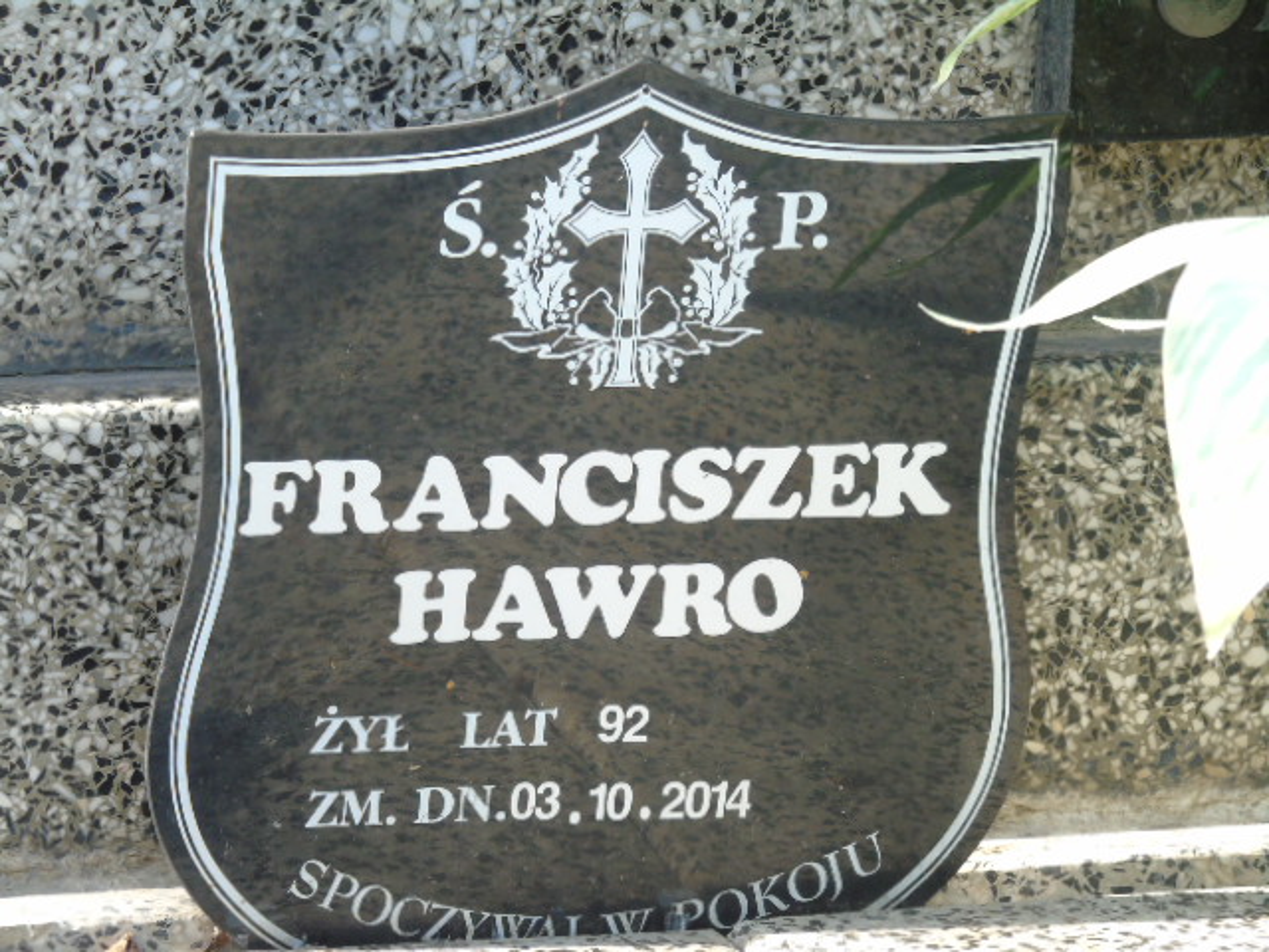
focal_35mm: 417
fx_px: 15287
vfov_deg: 3.6
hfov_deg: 4.8
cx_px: 634
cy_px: 476
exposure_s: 1/125
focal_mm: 74
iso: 250
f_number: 5.3
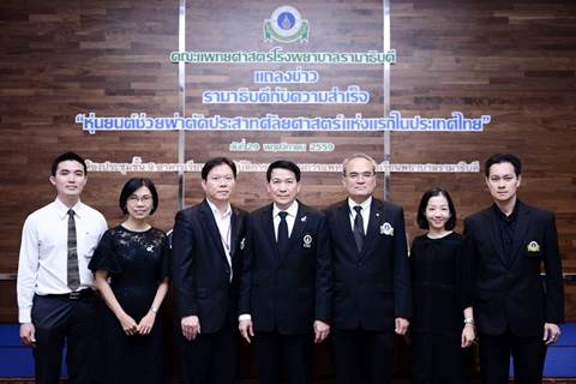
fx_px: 576
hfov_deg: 53.1
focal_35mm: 36
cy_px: 192
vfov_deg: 36.9
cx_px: 288
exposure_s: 1/200
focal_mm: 36
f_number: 2.8
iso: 2500
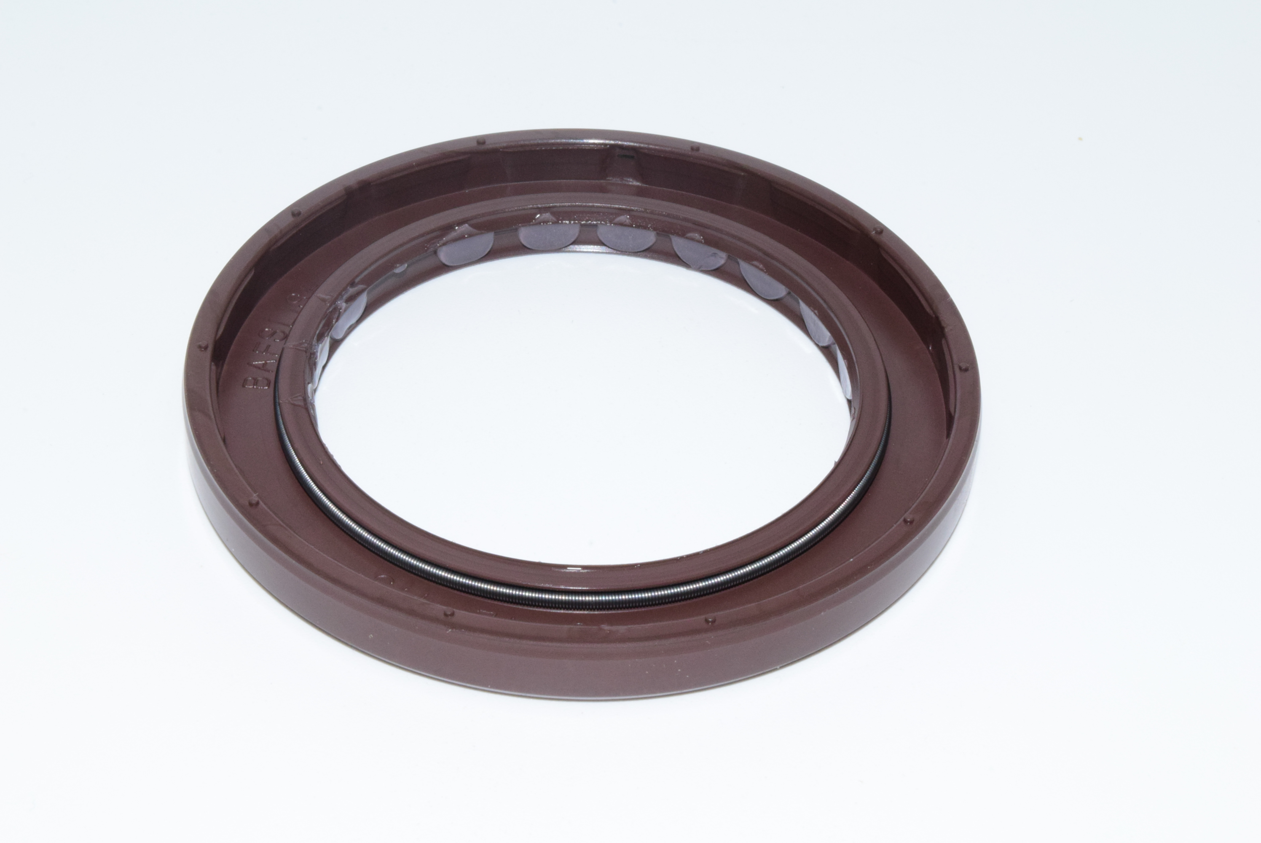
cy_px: 422
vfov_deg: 16.6
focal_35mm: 82
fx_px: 2892
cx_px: 630
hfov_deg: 24.6
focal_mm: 55
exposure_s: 1/60
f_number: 36
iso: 1600
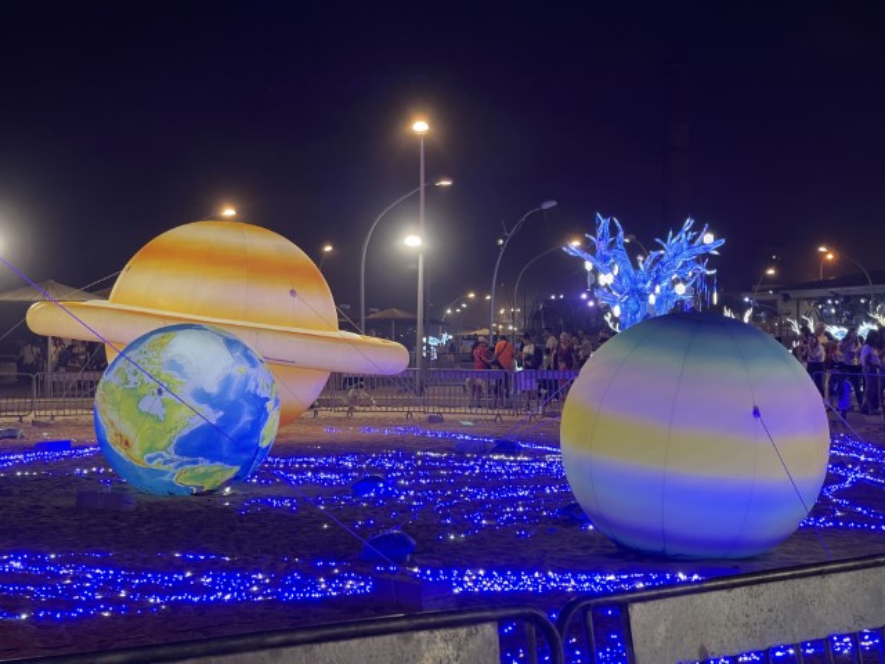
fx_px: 1636
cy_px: 332
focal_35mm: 64
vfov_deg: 22.9
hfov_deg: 30.3
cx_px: 442
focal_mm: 7.5
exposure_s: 1/50
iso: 160
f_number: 2.2
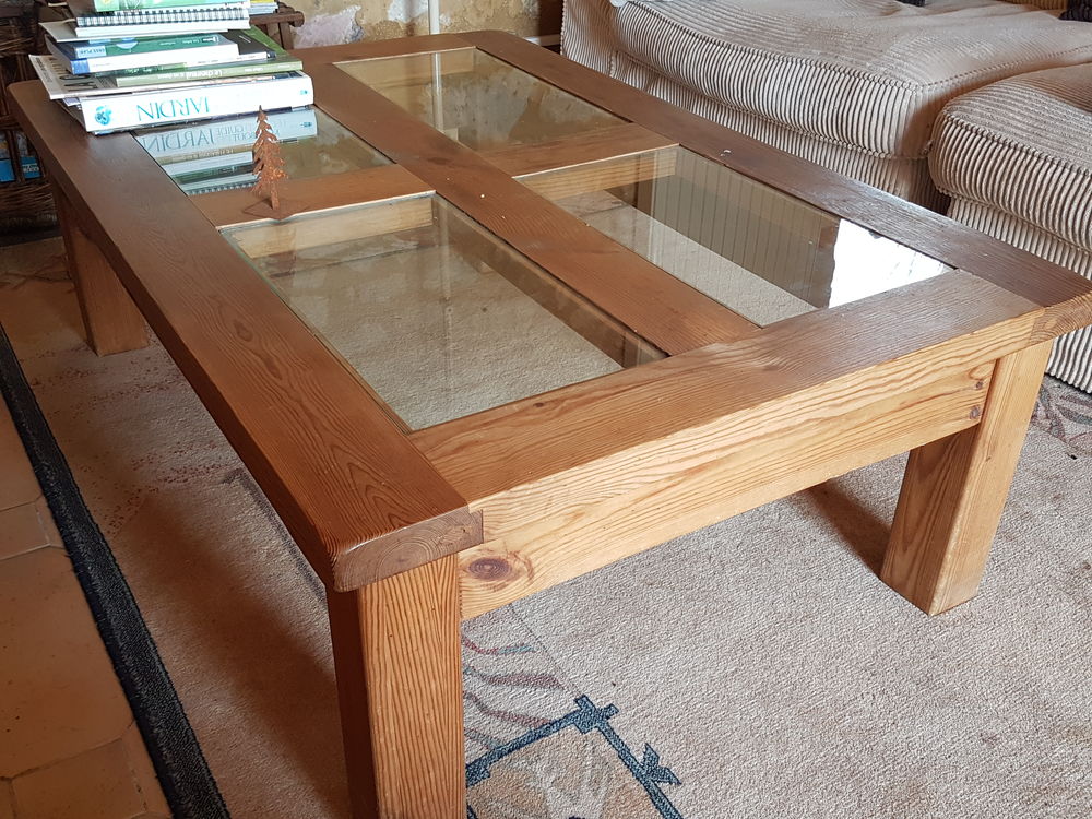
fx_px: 820
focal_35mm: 26
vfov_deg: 53.1
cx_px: 546
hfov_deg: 67.3
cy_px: 410
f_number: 1.7
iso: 100
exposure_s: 1/50
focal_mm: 4.2
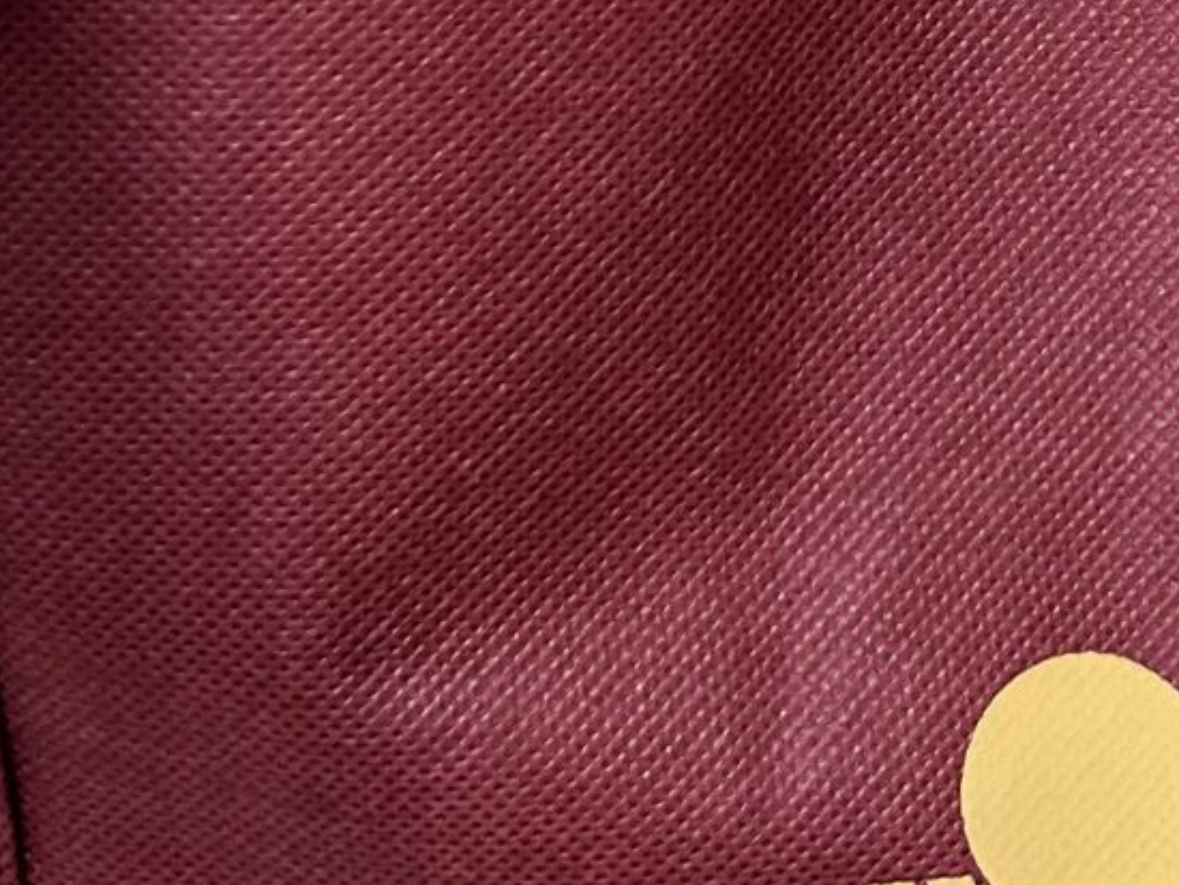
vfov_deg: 11.9
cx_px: 975
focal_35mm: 121
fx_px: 4123
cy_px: -285
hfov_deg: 16.1
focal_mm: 5.7
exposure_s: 1/60
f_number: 1.5
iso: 80
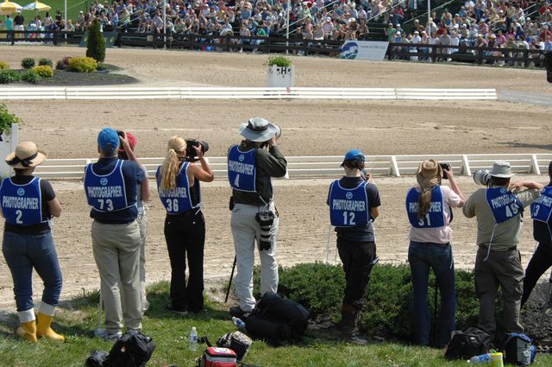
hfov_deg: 17.1
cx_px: 276
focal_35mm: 120
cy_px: 184
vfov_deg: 11.4
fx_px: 1838
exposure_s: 1/500
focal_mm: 80
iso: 200
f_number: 9
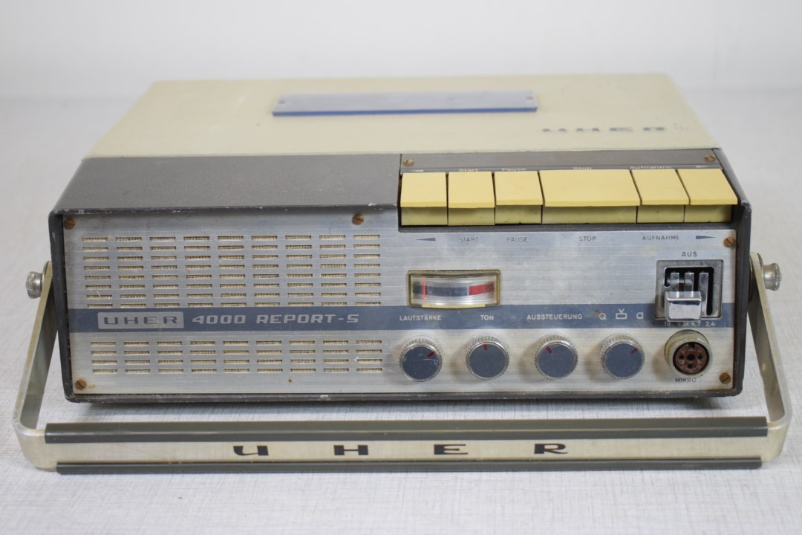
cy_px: 268
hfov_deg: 33.4
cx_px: 401
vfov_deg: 22.6
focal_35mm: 60
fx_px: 1337
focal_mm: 40
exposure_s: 1/125
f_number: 5
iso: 1400
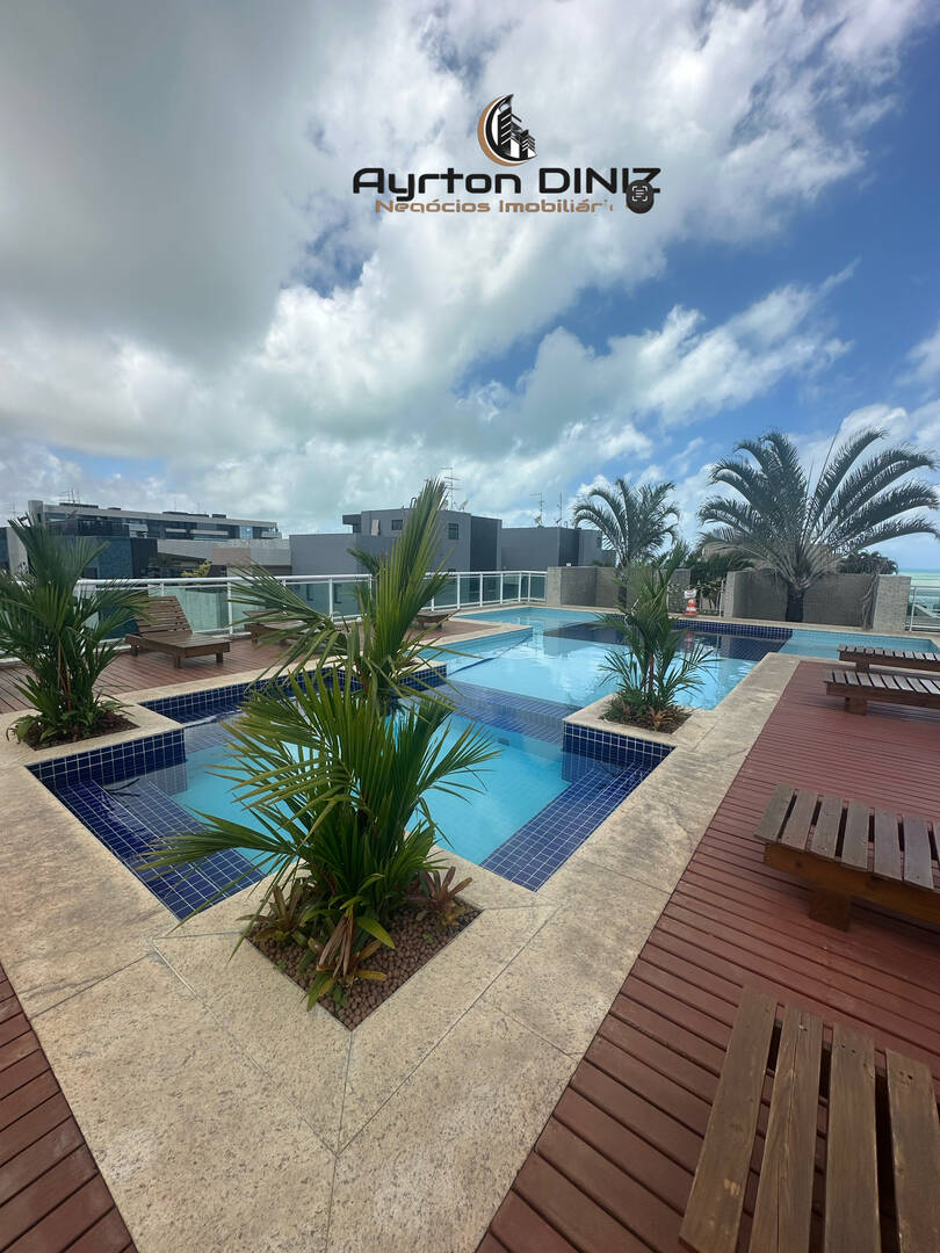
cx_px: 470
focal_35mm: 14
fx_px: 507
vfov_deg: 102.1
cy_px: 626
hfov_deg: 85.7
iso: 40
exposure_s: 1/2681
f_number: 2.2
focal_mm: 2.22
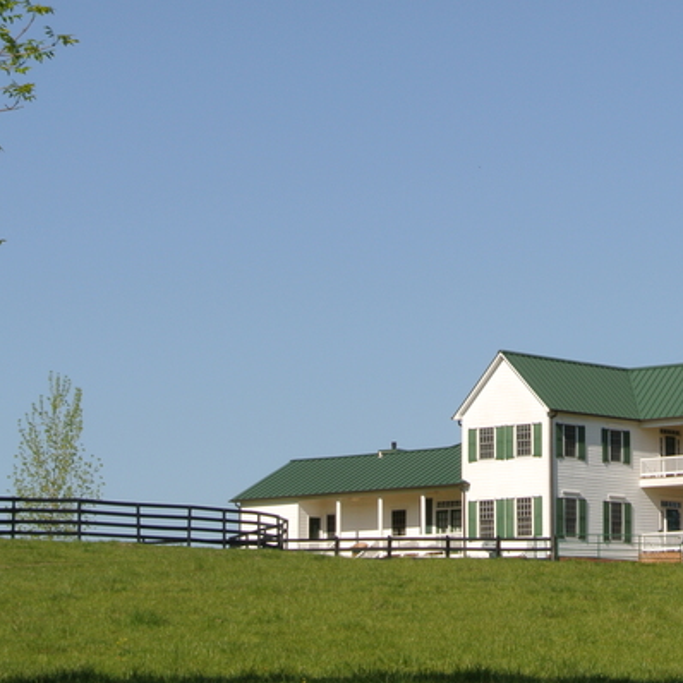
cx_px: 647
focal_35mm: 150
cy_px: 235
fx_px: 3348
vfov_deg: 11.6
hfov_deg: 11.6
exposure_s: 1/250
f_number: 9
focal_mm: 30
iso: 100
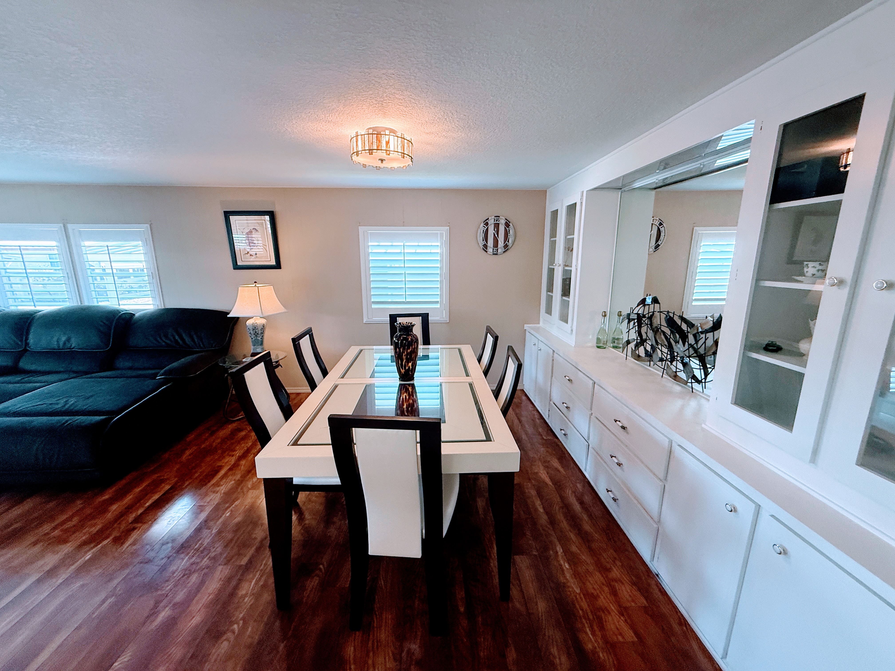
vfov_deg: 85.7
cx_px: 448
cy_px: 336
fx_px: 362
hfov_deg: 102.1
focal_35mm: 14
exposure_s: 1/120
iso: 250
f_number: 2.2
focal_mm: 2.22
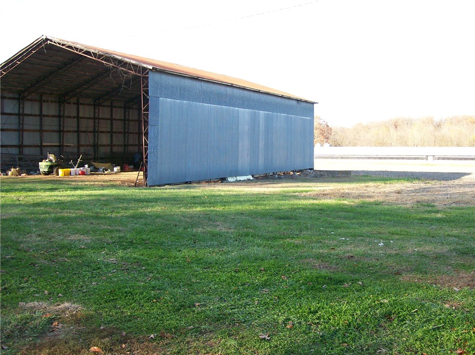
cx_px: 238
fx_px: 494
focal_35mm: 36
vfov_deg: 39.6
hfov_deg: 51.4
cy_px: 178
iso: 80
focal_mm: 6
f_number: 2.7
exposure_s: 1/234
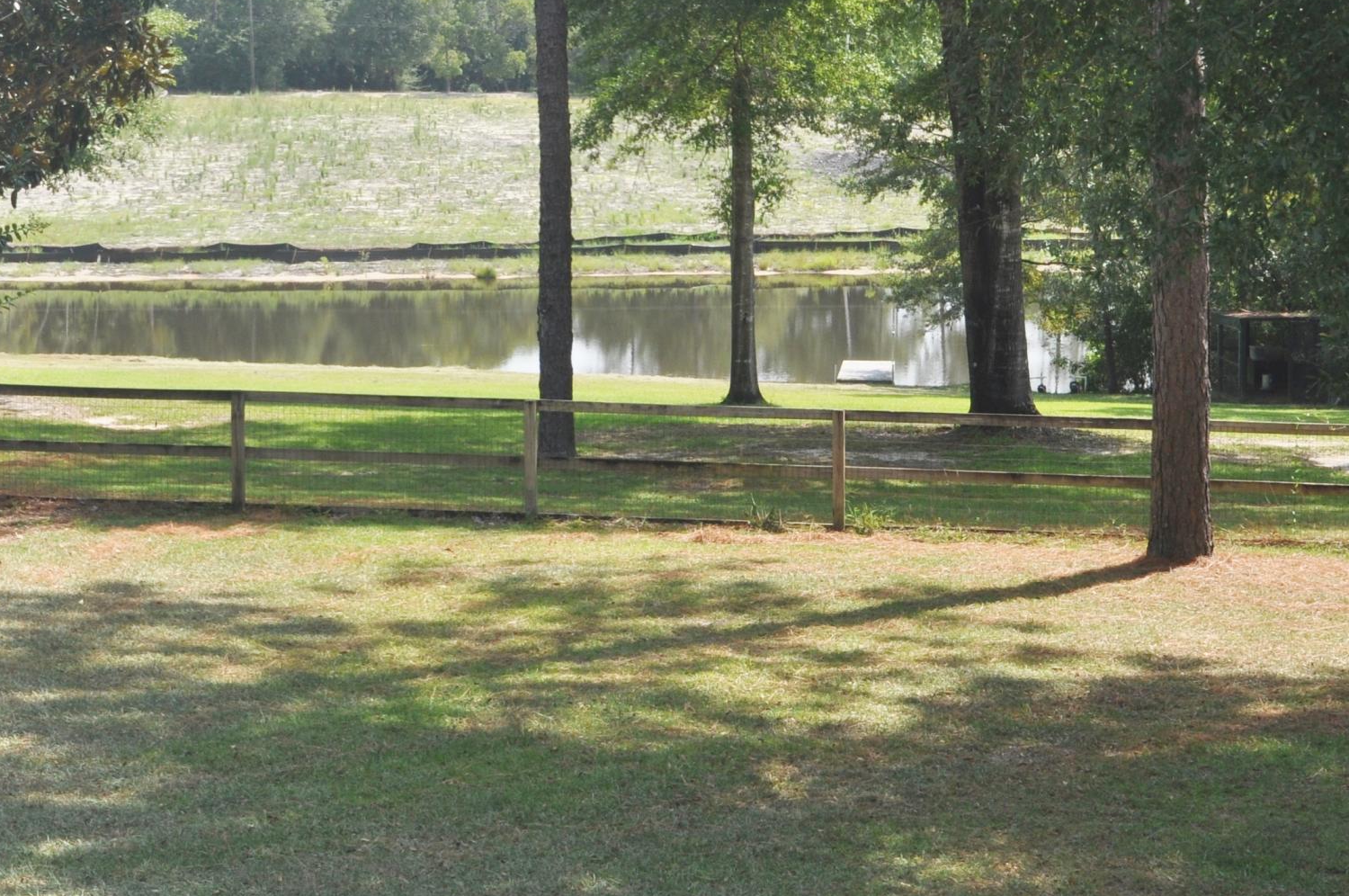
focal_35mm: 72
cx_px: 568
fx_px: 2694
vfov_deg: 18.7
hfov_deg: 28.1
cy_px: 197
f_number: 8
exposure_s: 1/200
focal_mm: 24
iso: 200
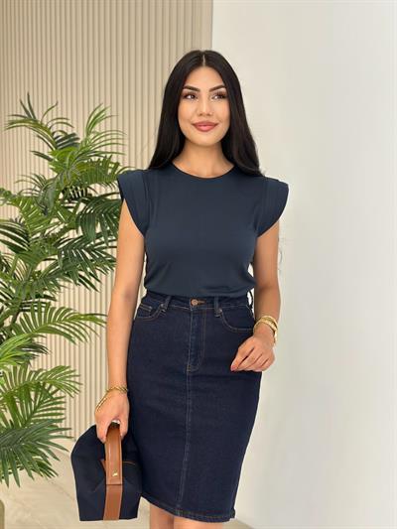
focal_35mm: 48
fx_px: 734
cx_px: 198
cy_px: 264
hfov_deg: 30.3
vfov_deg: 39.6
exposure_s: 1/228
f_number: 1.78
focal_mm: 6.86
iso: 80
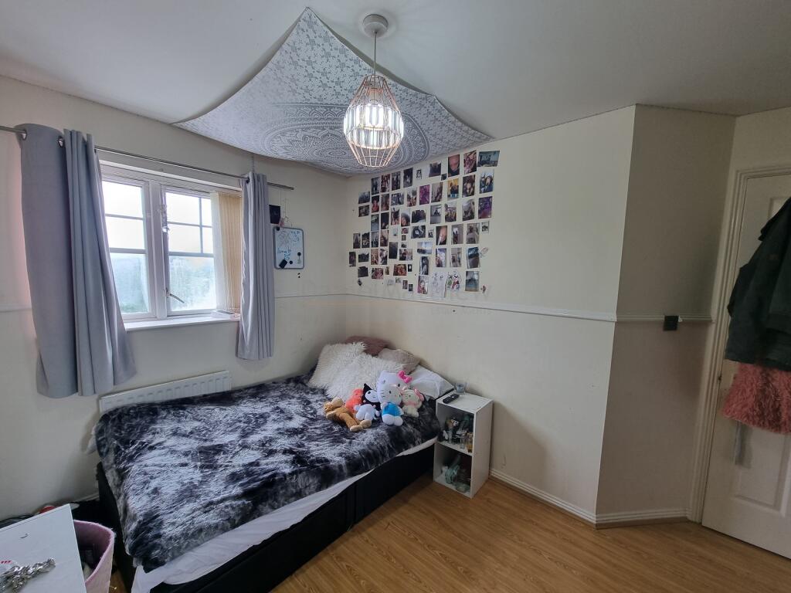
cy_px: 296
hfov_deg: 106.2
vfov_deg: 89.9
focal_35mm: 13
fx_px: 297
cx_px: 396
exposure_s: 1/50
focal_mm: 2.2
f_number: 2.2
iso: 80
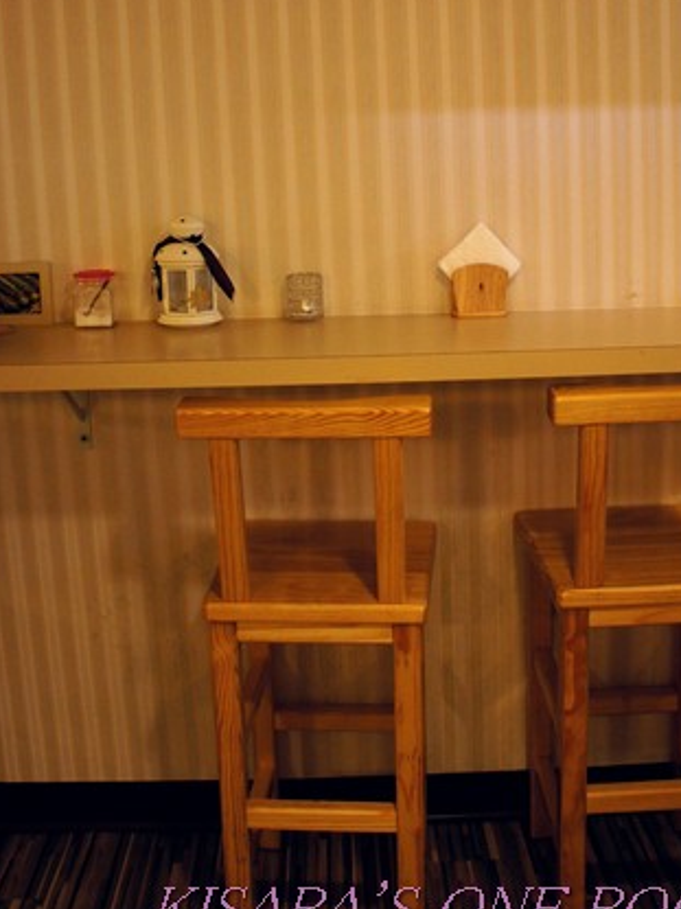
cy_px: 292
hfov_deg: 36.2
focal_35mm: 40
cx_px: 342
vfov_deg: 46.3
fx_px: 1042
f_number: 3.5
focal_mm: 19
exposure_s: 1/30
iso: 1000
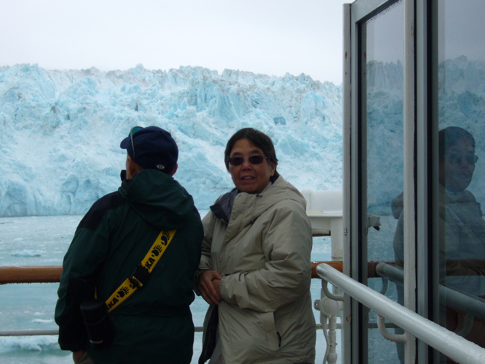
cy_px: 182
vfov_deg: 17.6
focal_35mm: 84
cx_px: 242
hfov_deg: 23.3
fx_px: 1177
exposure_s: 1/320
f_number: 4.4
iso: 100
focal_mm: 13.9
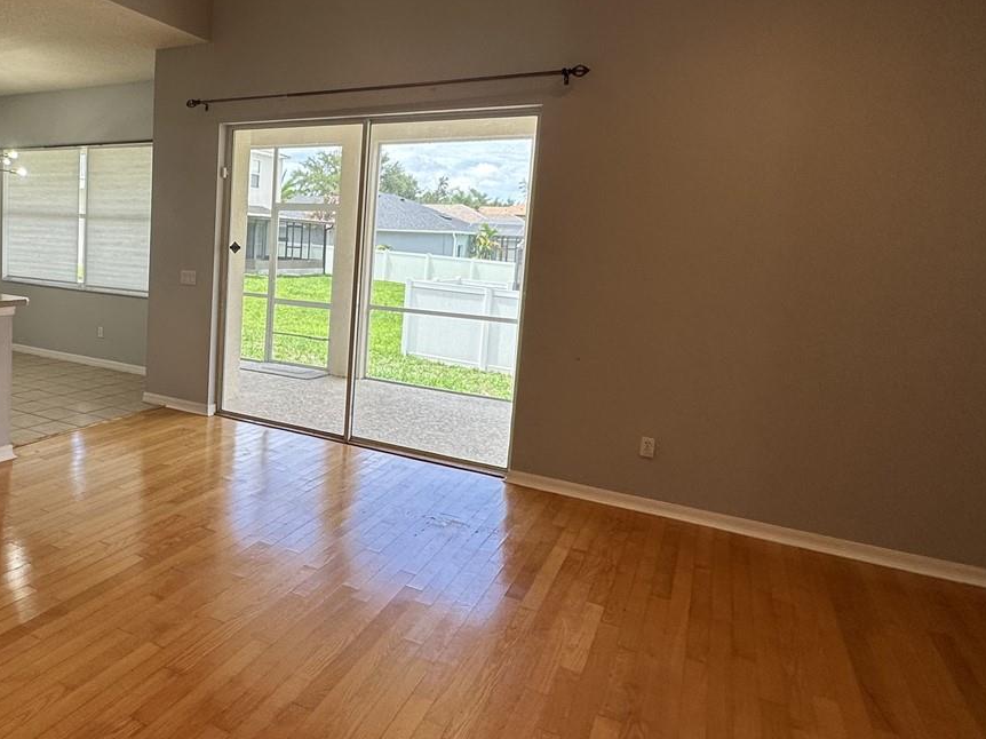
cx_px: 232
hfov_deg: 62.9
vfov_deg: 52.8
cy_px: 309
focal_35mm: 26
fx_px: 740
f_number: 2.2
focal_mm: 2.22
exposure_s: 1/120
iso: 50
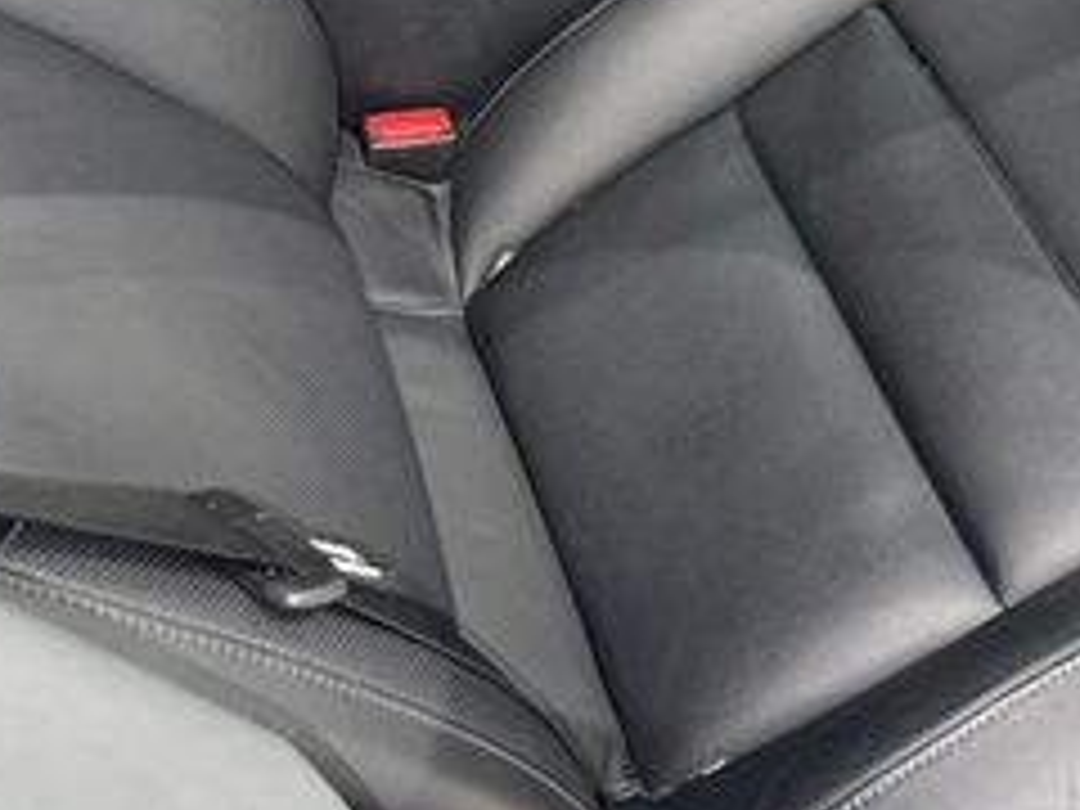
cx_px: 1084
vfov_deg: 21.4
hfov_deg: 28.4
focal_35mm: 64
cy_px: -140
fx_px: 1997
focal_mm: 6.76
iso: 320
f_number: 1.78
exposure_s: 1/6
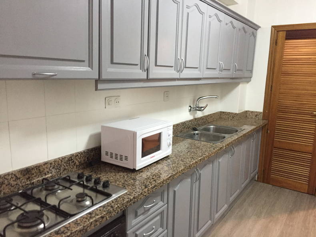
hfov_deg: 61.7
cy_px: 118
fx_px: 265
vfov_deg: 48.2
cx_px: 158
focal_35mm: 29
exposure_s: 1/20
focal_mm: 4.15
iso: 250
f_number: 2.2
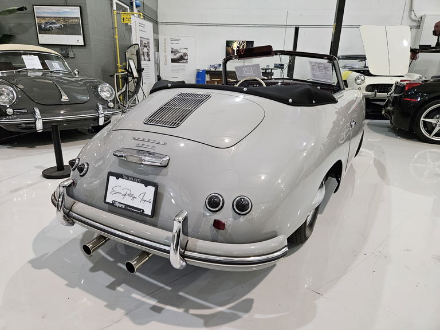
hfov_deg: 73.9
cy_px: 165
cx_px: 220
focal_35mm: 23
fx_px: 292
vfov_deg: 58.9
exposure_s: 1/120
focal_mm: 5.4
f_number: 1.8
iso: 1000
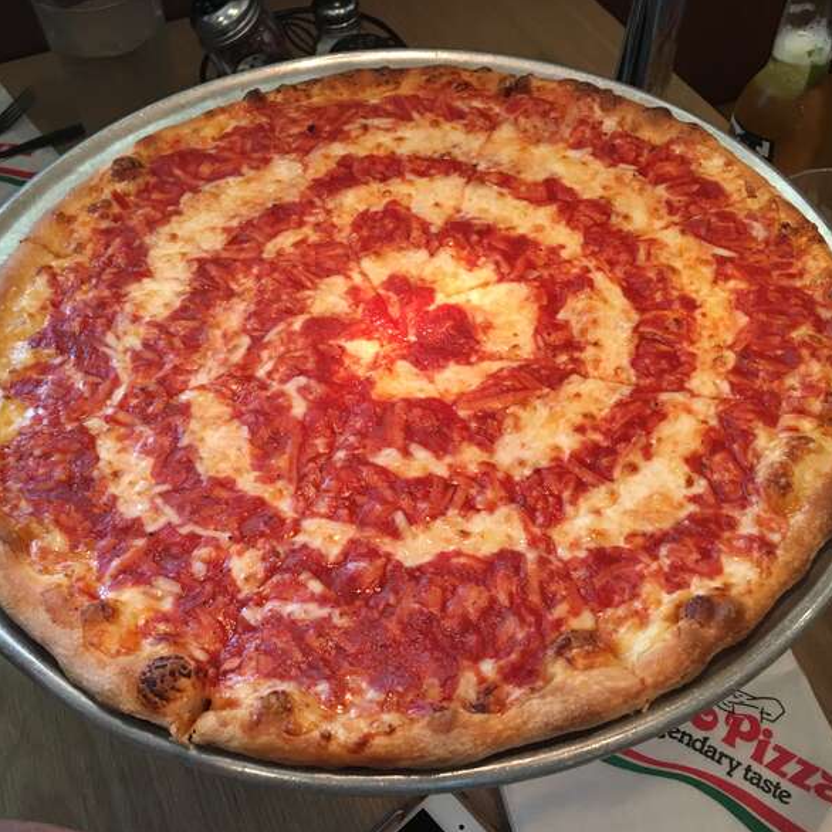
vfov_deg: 47.2
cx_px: 406
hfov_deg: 47.2
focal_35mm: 35
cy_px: 420
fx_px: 952
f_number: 2.2
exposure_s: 1/30
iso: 125
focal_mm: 4.15
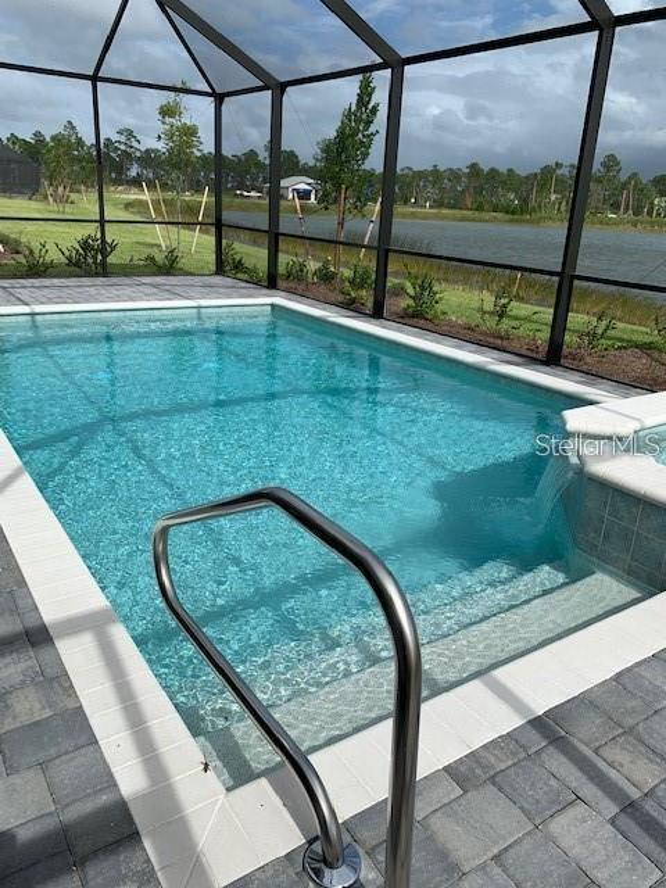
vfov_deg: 67.3
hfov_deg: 53.1
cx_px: 333
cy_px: 444
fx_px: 667
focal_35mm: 26
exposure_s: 1/2421
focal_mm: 4.25
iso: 25
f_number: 1.8
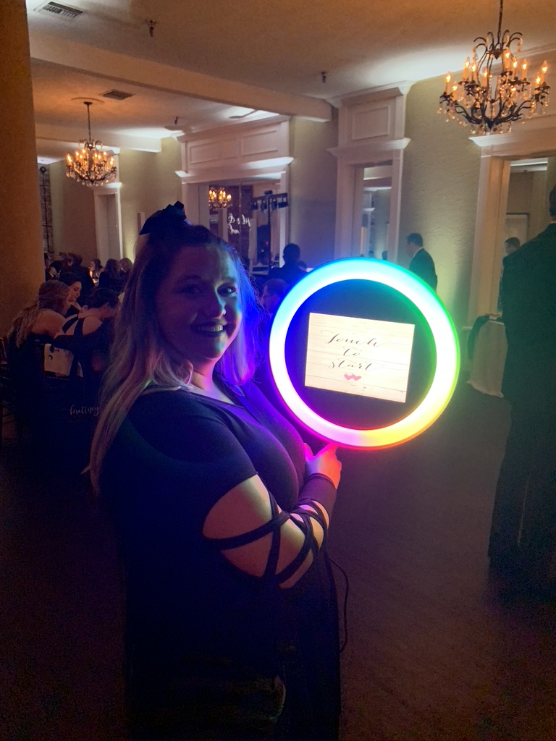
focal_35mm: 26
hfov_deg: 53.1
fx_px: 557
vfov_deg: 67.3
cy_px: 370
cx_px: 278
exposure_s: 1/60
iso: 400
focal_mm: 4.25
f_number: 1.8
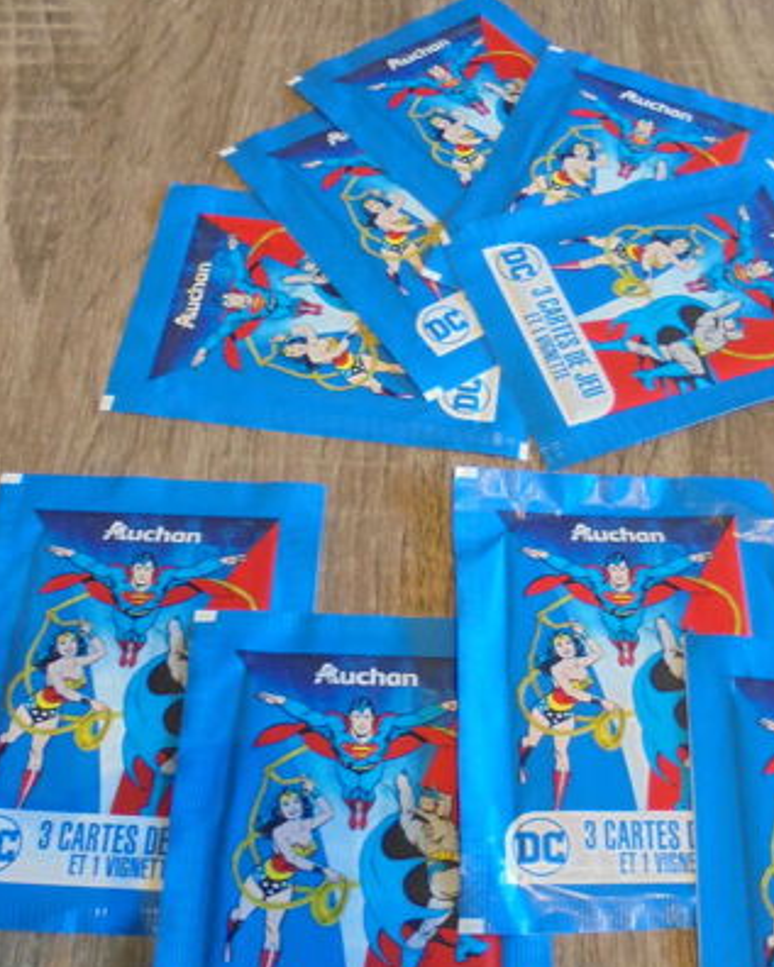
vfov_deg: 44.7
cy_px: 552
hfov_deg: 36.4
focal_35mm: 41
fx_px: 1174
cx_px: 461
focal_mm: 4.6
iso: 250
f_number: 3.5
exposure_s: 1/30
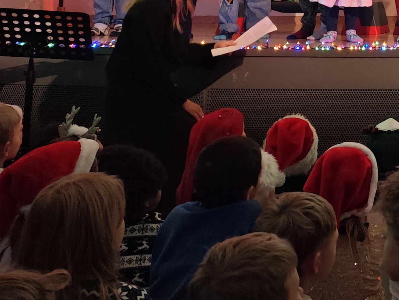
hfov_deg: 20.5
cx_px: 593
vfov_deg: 16.6
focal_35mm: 82
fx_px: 945
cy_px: -126
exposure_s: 1/50
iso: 160
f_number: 1.6
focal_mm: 6.55
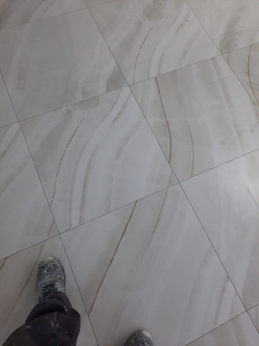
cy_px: 173
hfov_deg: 54.9
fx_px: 249
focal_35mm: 25
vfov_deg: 69.4
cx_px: 130
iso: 200
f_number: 2
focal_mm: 4.6
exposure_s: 1/50
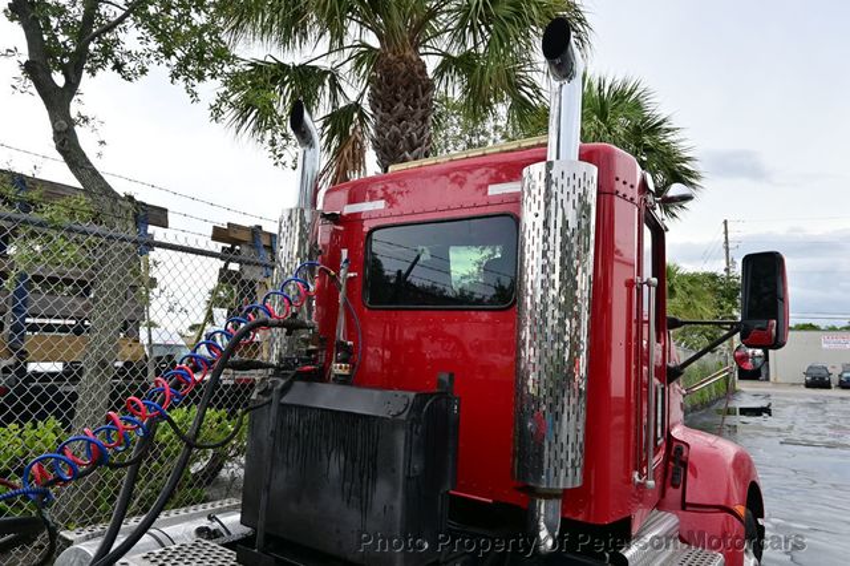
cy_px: 283
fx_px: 566
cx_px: 425
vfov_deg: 53.1
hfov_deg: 73.8
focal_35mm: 24
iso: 100
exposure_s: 1/100
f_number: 5.6
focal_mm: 16
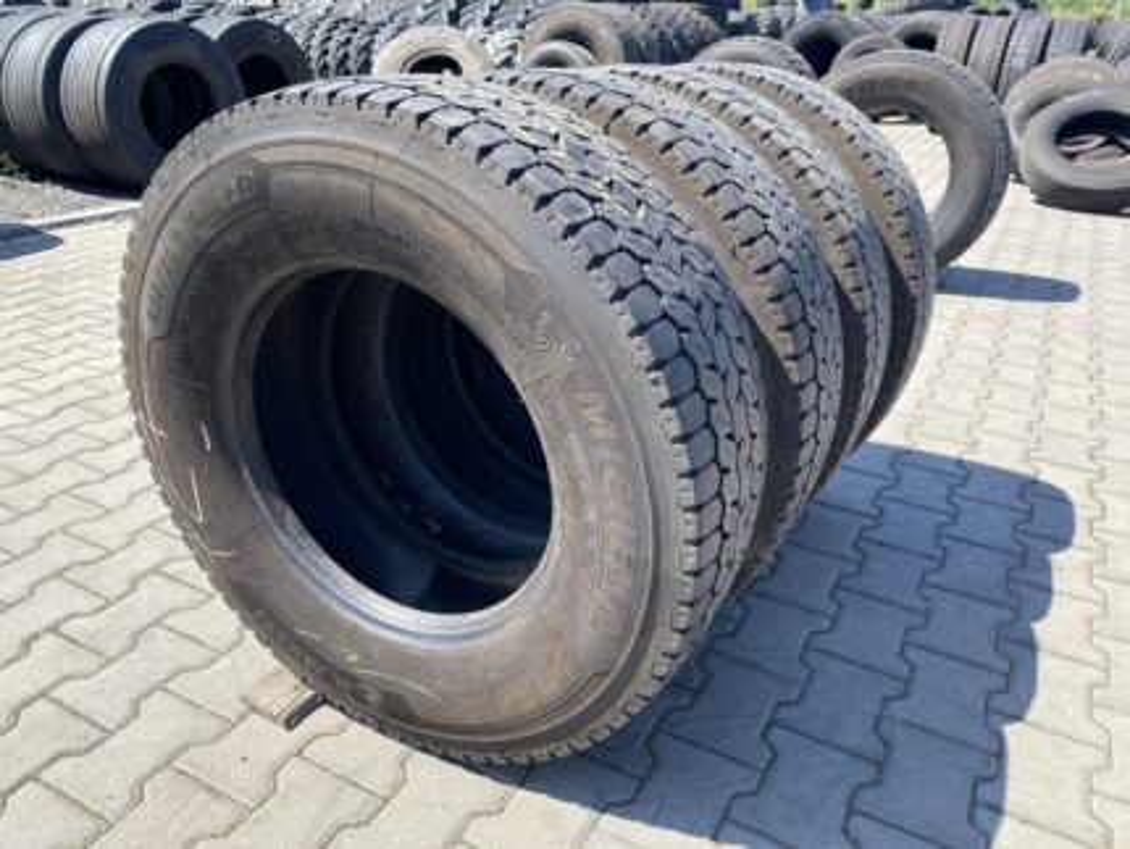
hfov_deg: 67.3
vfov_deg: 53.1
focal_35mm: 26
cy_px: 424
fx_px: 849
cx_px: 565
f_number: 1.8
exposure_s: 1/890
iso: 32
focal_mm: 4.25
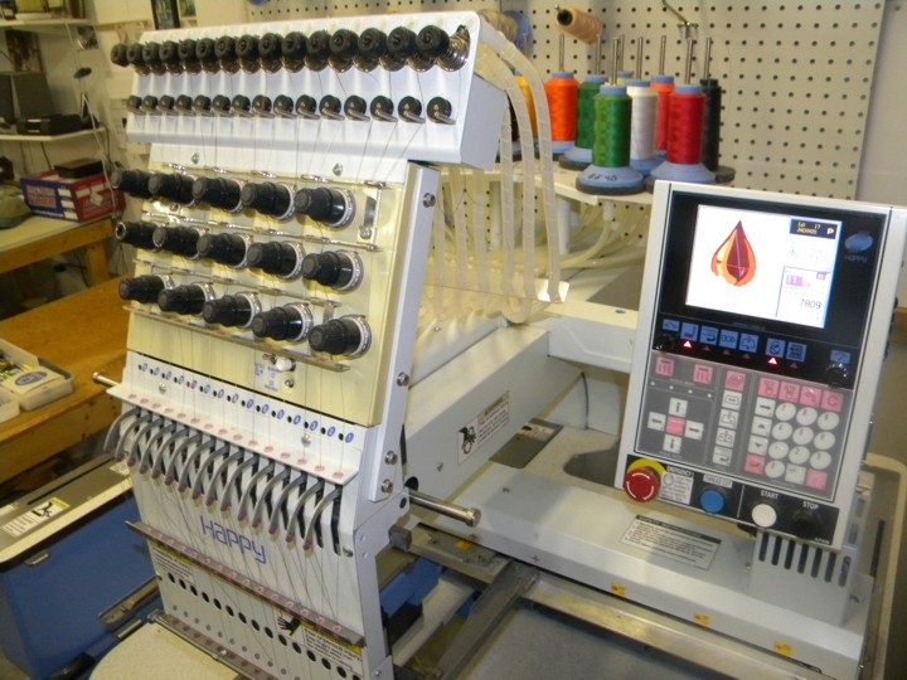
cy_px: 340
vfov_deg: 49.7
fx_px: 734
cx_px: 454
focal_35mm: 28
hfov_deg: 63.4
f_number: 3.5
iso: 400
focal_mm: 5
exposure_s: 1/30.1
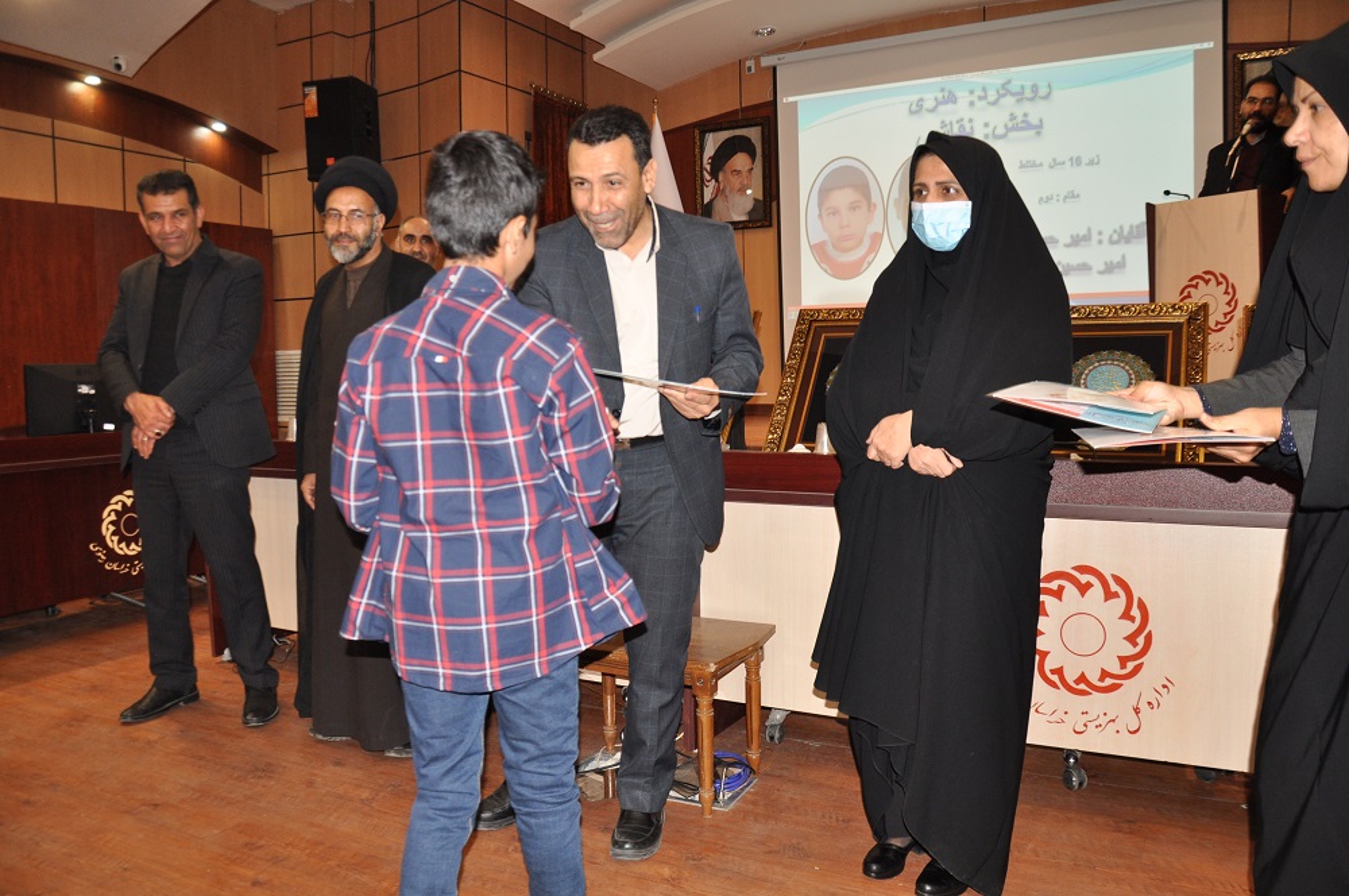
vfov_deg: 47.8
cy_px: 448
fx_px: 1010
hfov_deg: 67.4
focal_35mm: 27
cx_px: 674
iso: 640
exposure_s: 1/60
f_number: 4
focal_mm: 18
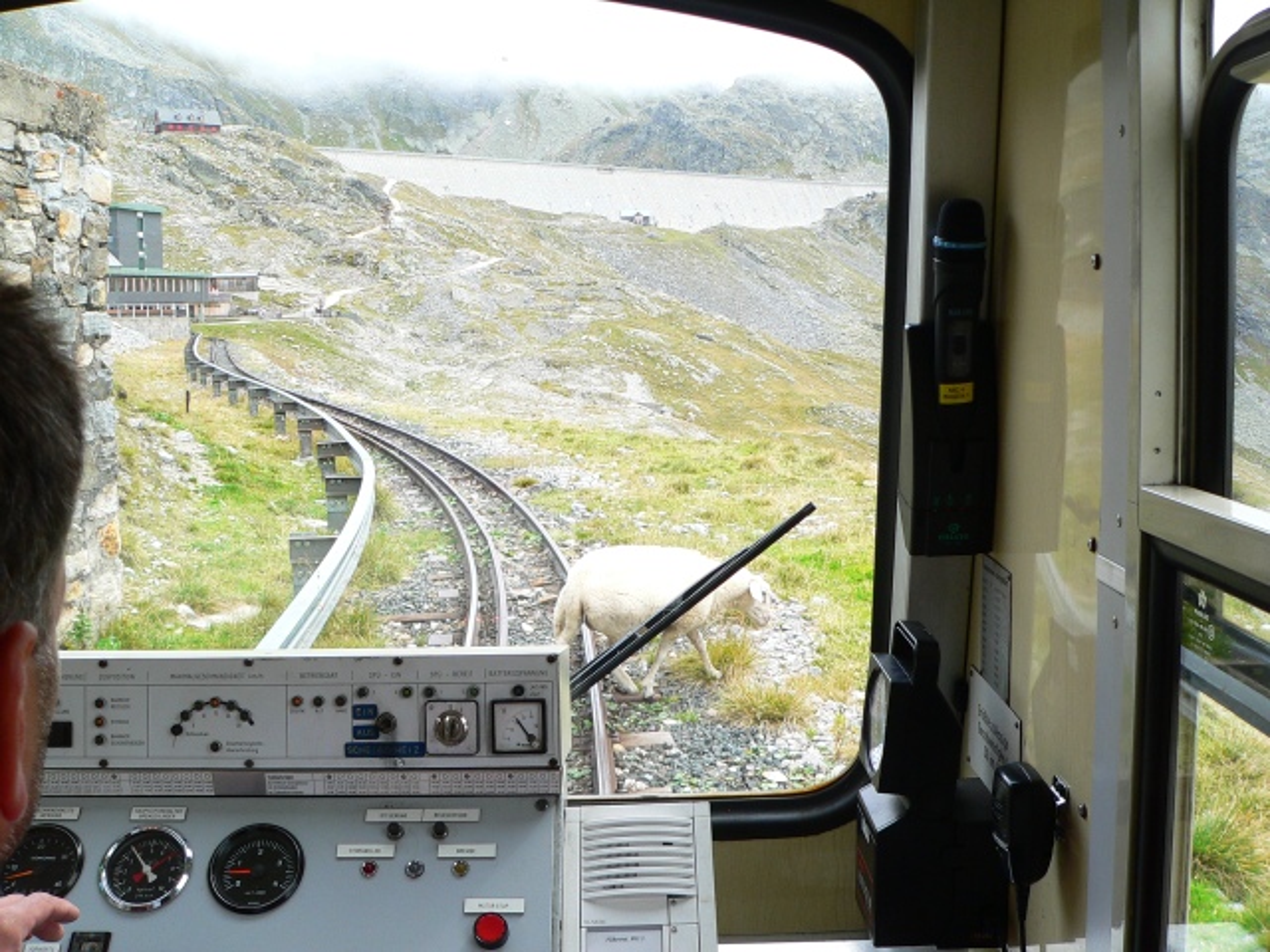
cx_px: 635
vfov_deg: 39.7
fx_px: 1321
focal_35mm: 36
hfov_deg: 51.4
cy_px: 476
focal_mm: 6
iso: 100
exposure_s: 1/125
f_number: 4
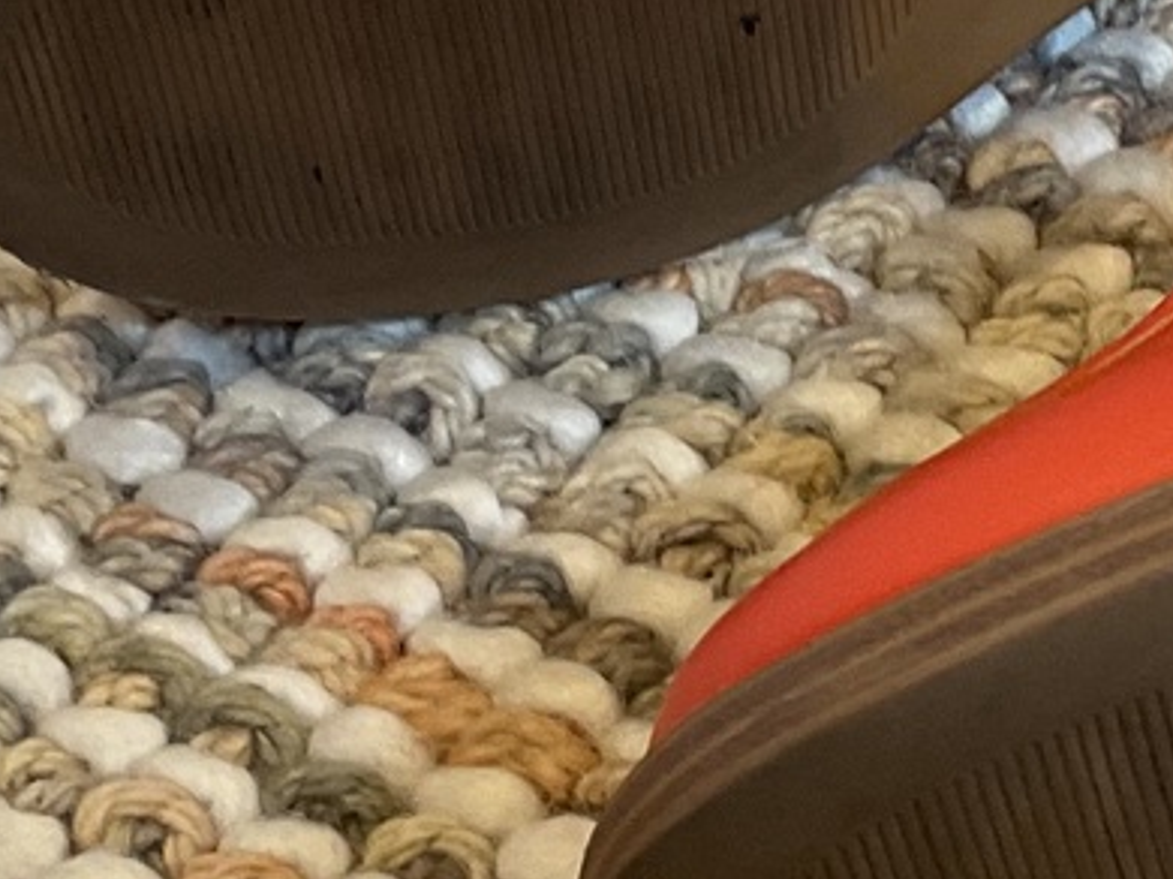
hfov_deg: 16.2
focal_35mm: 119
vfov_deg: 12.4
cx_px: 1221
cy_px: 328
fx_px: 4030
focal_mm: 3
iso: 80
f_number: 1.8
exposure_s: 1/60
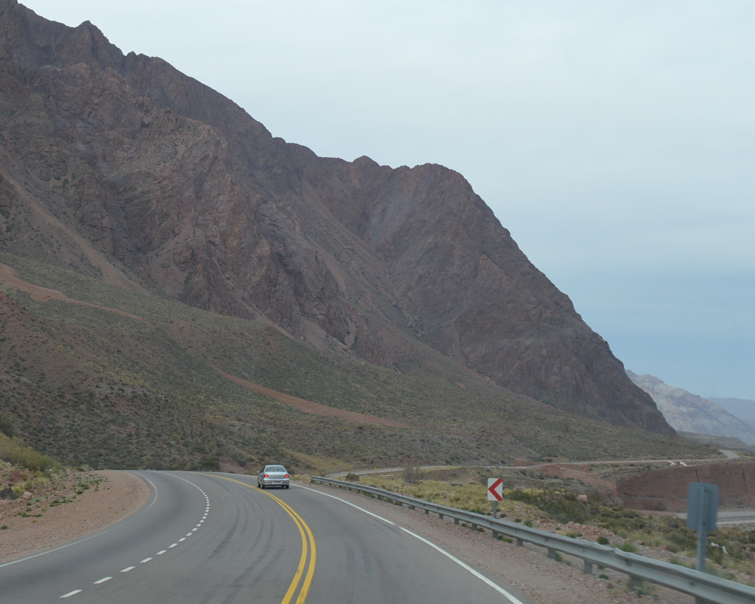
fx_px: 1207
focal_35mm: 54
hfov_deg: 34.5
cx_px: 271
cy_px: 246
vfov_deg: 28.0
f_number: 5.6
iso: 180
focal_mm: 18
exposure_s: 1/125
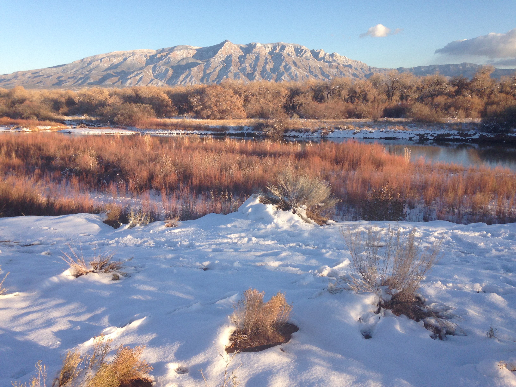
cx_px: 258
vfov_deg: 42.9
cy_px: 194
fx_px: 492
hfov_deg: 55.4
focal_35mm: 33
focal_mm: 4.12
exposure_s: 1/713
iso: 50
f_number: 2.4
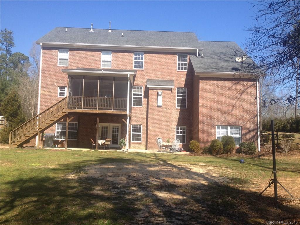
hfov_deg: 52.6
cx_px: 150
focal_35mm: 35
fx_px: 303
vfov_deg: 40.7
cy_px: 112
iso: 50
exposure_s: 1/905
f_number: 2.4
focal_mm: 4.28
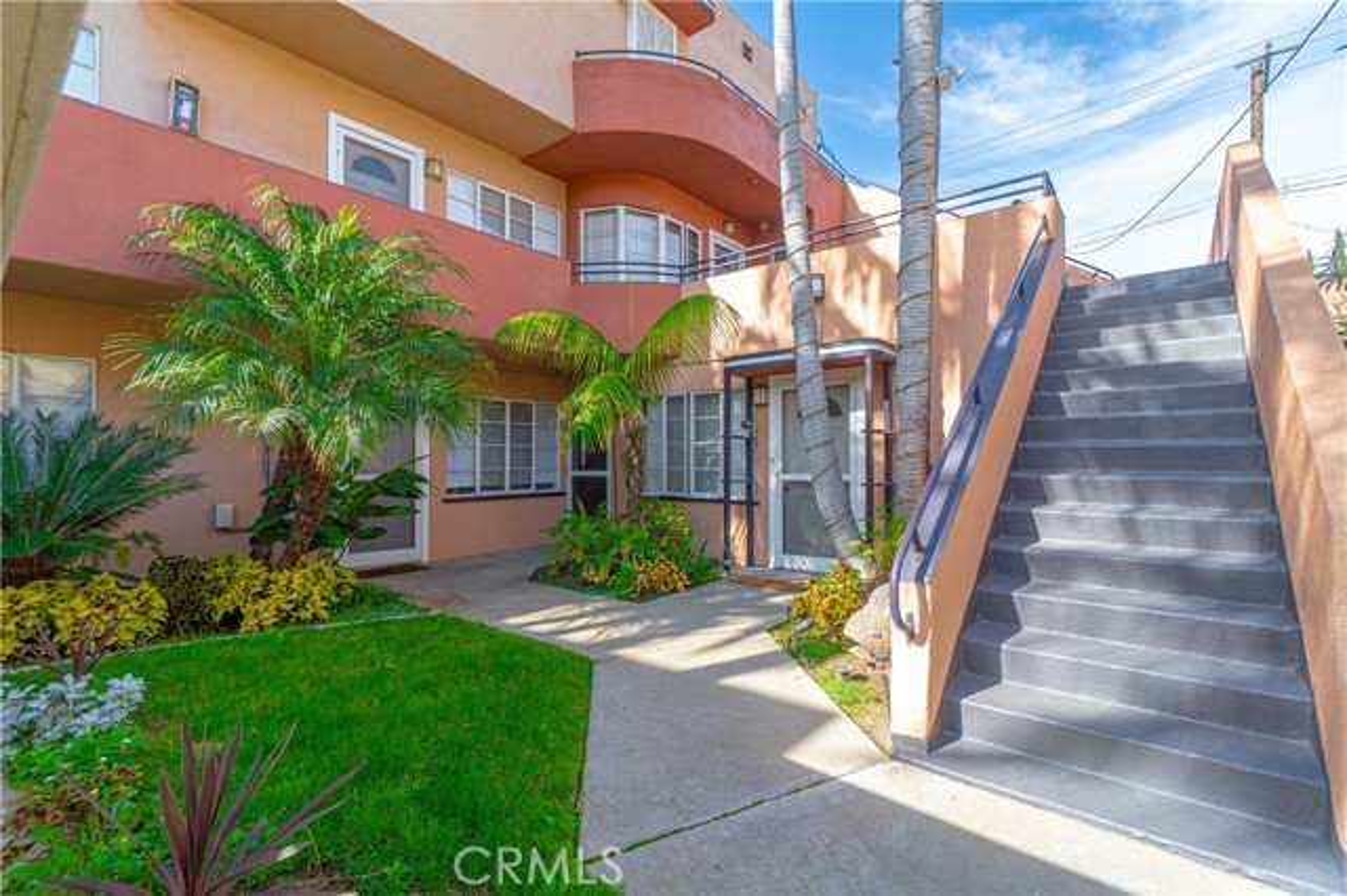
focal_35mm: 15
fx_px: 561
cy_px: 448
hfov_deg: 100.4
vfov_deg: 77.3
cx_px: 674
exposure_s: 1/100
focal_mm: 10
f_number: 7.1
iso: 100
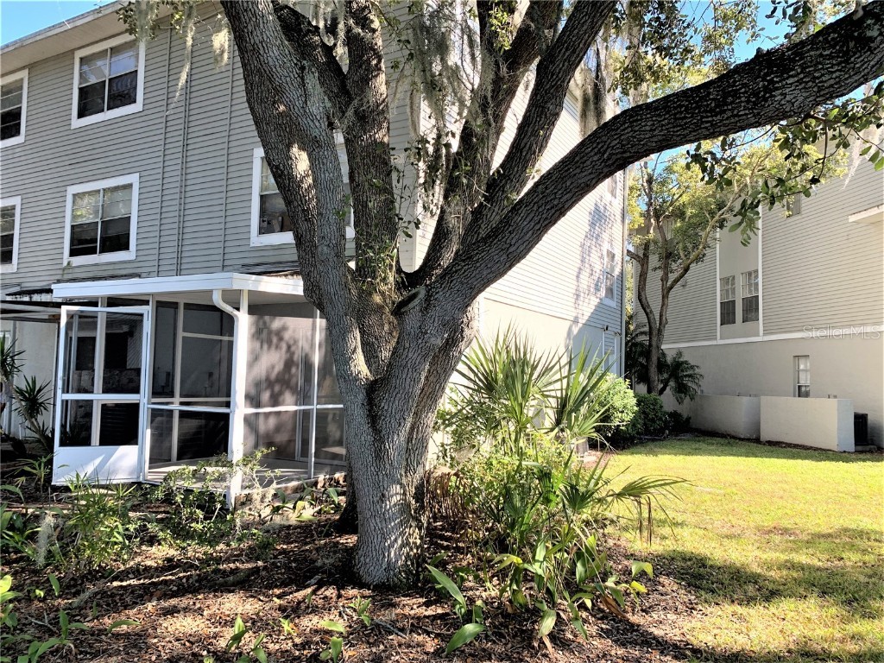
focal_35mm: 26
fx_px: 664
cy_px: 332
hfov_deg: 67.3
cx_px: 442
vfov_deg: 53.1
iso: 25
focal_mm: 4.25
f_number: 1.8
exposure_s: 1/347
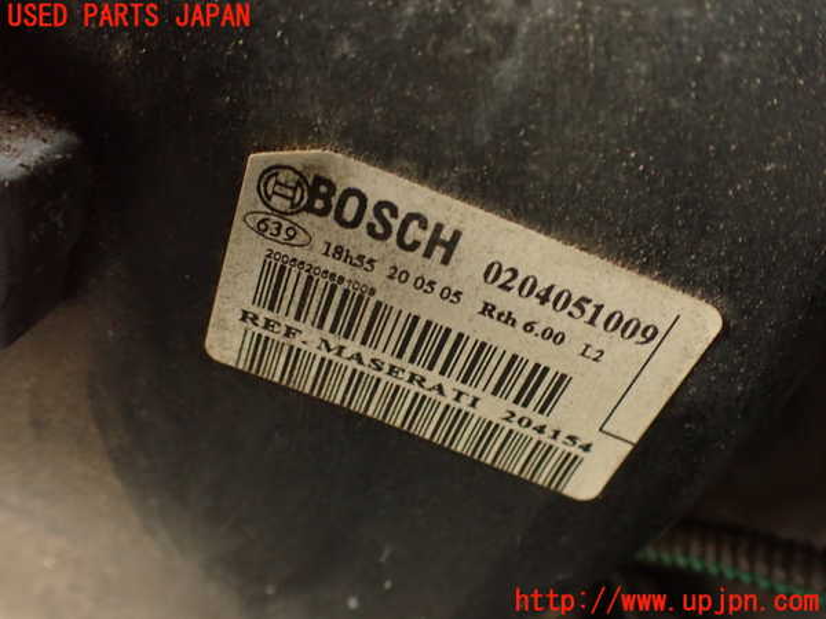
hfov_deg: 56.8
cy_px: 310
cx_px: 413
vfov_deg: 44.2
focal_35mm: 32
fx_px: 764
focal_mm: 5.79
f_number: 2.4
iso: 800
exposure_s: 1/25
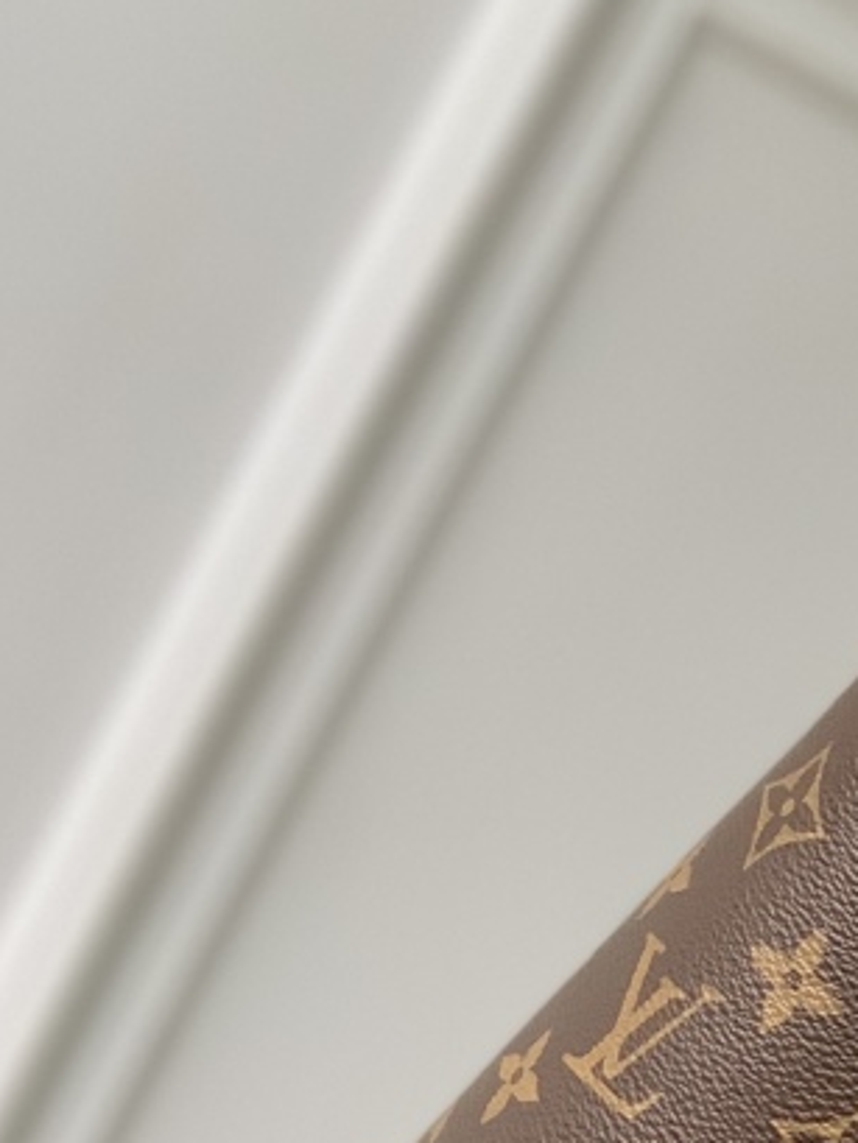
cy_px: 1042
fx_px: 6045
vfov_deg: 10.7
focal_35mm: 183
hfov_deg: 8.1
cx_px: 785
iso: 80
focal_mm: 6
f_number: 2.4
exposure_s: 1/122
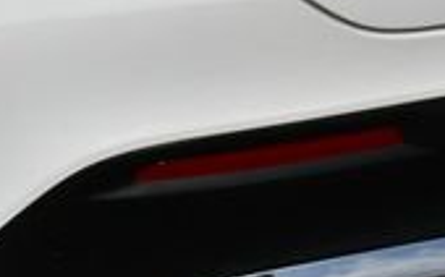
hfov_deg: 11.1
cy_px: -217
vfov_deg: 6.9
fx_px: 2230
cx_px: 613
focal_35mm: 184
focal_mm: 24
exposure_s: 1/500
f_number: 11
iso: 100
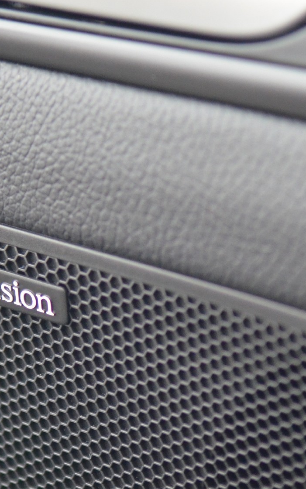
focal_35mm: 187
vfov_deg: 11.2
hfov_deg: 7.0
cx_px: 18
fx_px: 2496
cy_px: 301
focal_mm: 55
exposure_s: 1/250
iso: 1600
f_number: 2.8
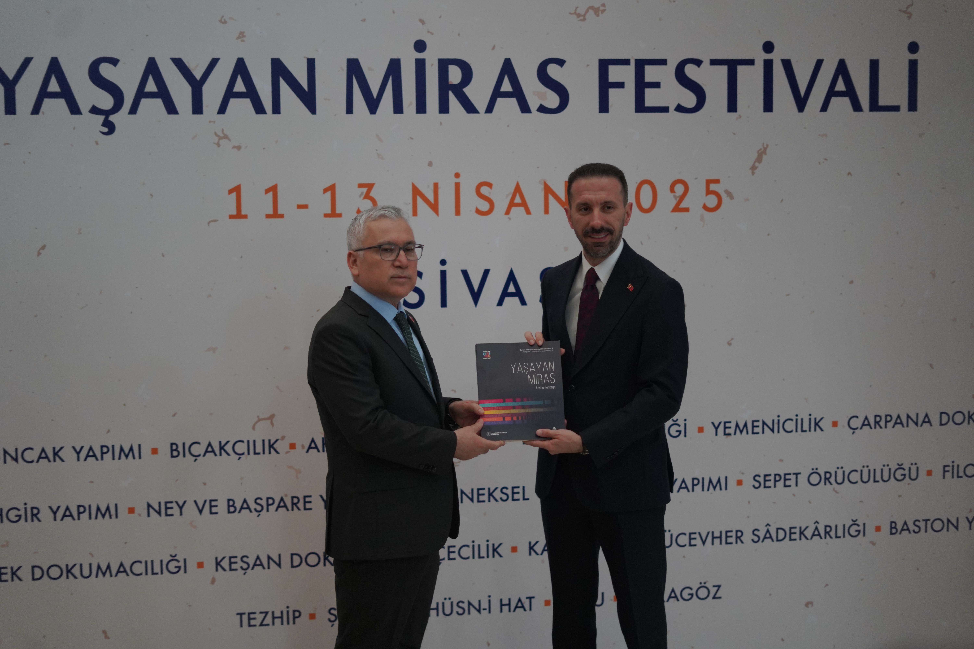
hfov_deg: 39.6
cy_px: 324
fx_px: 1353
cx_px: 487
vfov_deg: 27.0
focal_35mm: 50
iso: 2000
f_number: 1.8
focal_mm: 50
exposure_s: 1/320
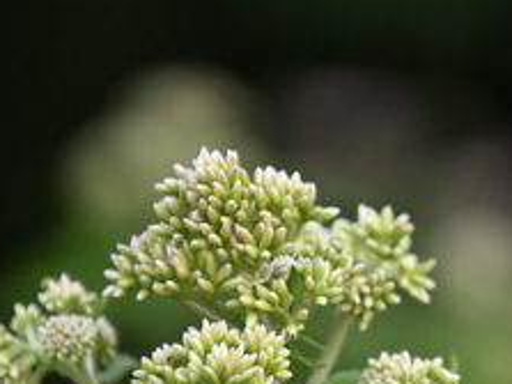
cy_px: 245
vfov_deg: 3.1
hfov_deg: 4.1
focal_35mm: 478
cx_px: 379
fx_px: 7066
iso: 6400
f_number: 6.3
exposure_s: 1/200
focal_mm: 185
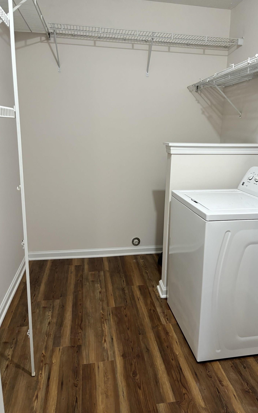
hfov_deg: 44.4
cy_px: 207
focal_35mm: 28
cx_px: 149
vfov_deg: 66.5
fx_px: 315
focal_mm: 5.96
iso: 200
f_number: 1.6
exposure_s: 1/60
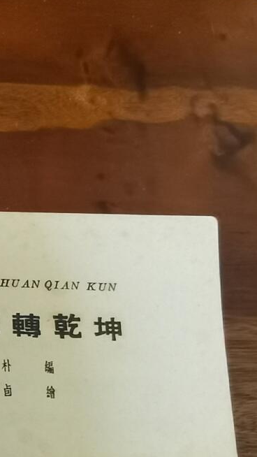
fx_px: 981
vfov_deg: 25.6
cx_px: -91
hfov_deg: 14.2
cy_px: 388
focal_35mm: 81
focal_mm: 2.26
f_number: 2.2
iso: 160
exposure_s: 1/33.3
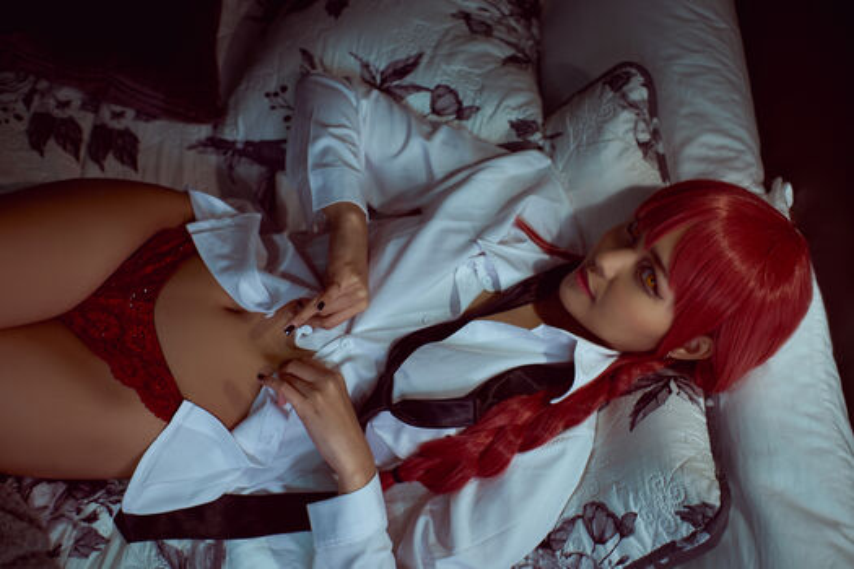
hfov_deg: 54.4
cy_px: 284
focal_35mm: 35
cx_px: 427
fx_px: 830
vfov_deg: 37.9
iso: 200
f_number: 2
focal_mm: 23
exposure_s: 1/200
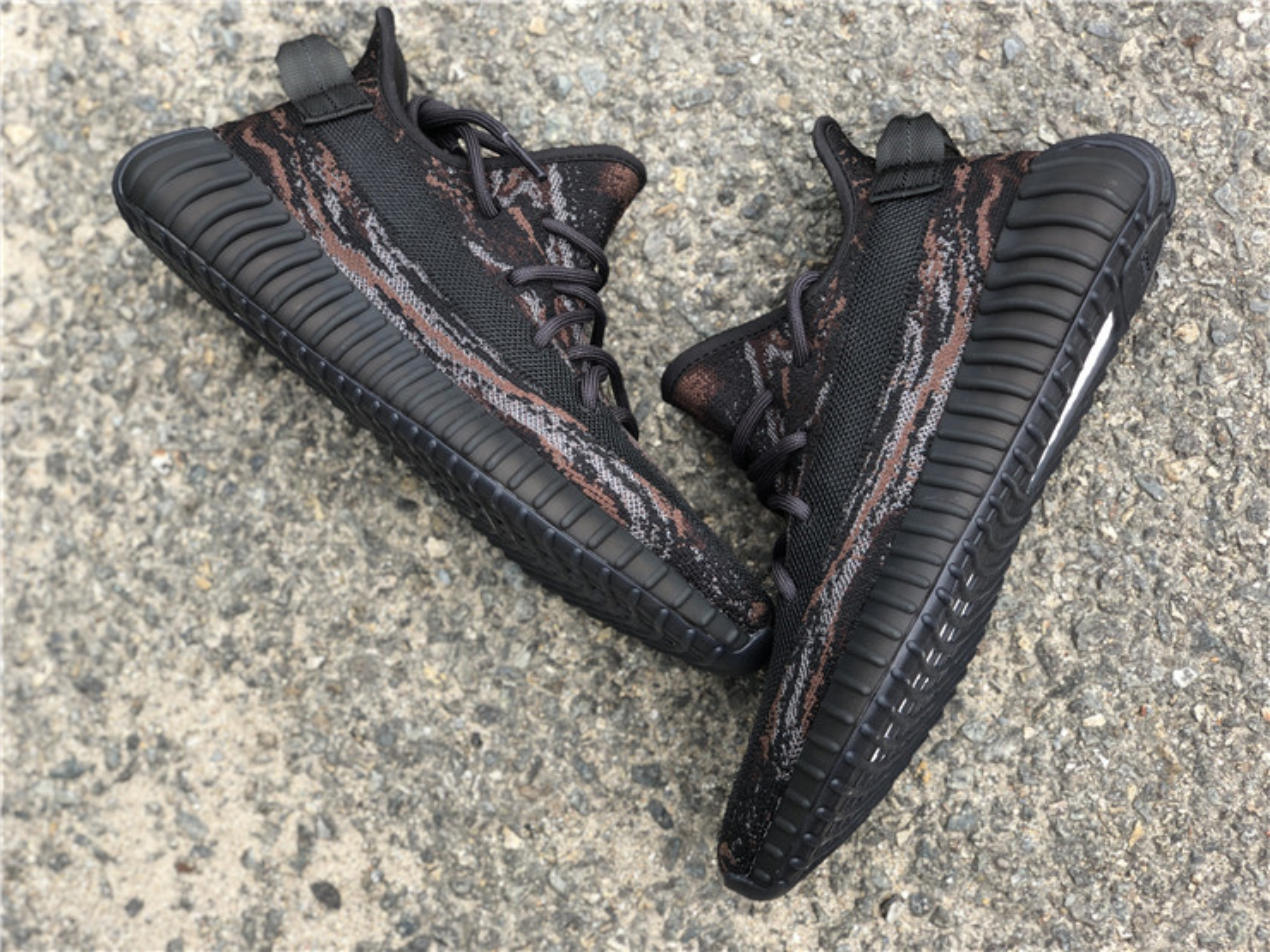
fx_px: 1908
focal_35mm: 52
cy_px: 476
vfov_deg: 28.0
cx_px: 635
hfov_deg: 36.8
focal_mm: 6
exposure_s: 1/123
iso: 16
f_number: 2.4
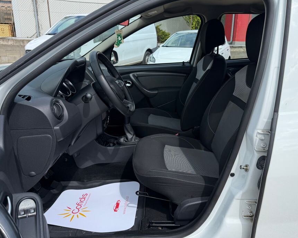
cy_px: 114
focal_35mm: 28
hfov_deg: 61.9
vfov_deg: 51.5
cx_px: 172
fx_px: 247
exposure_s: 1/3145
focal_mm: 6.76
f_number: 1.78
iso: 80
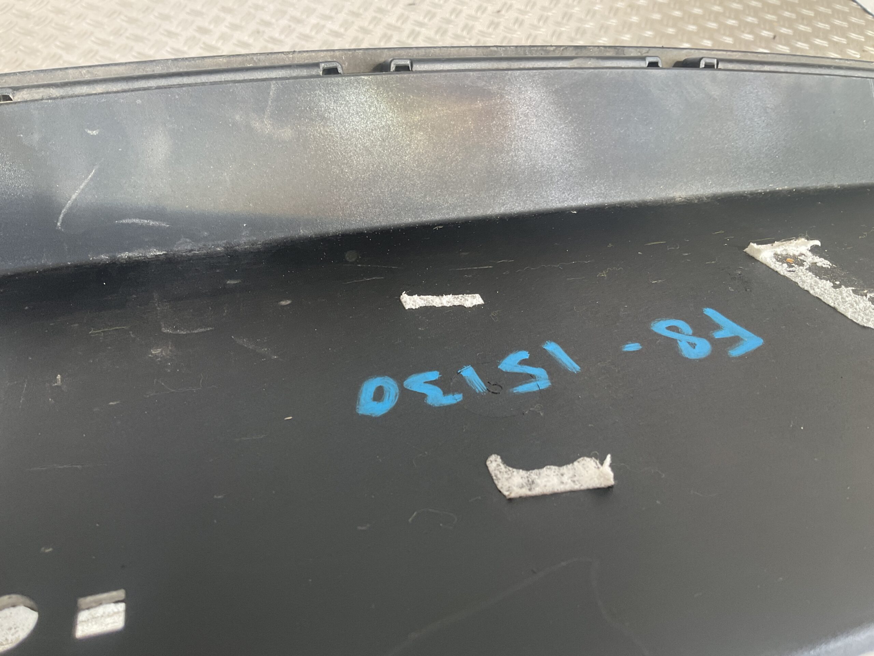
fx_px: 732
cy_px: 328
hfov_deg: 61.7
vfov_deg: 48.2
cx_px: 437
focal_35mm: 29
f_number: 1.8
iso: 50
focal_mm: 3
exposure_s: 1/120
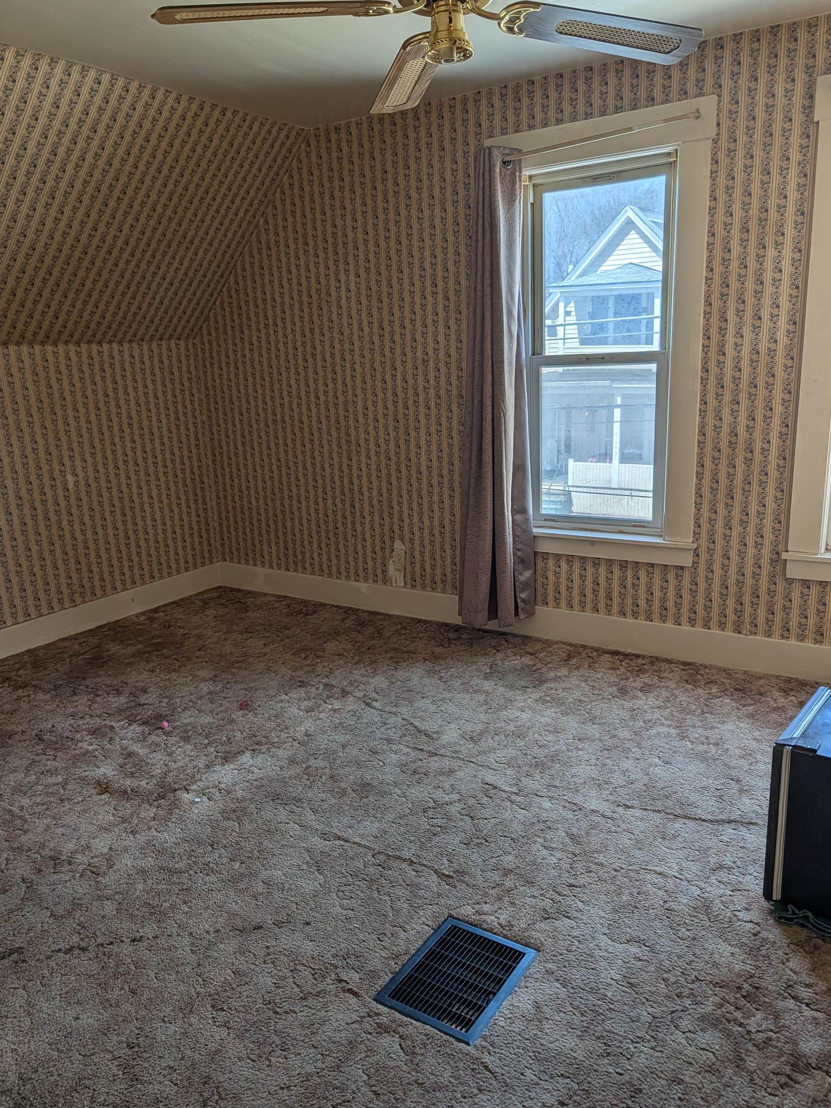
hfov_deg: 54.9
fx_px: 800
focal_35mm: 25
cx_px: 417
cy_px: 571
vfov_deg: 69.4
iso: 17
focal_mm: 6.9
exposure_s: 1/487
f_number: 1.68
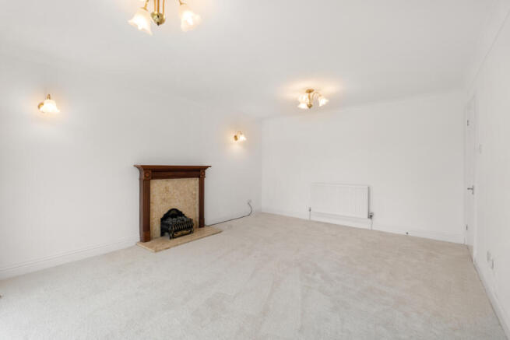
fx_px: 227
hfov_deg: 96.7
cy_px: 170
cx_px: 255
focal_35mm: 16
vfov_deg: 73.8
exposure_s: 1/2.5
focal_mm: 16
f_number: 8
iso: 320
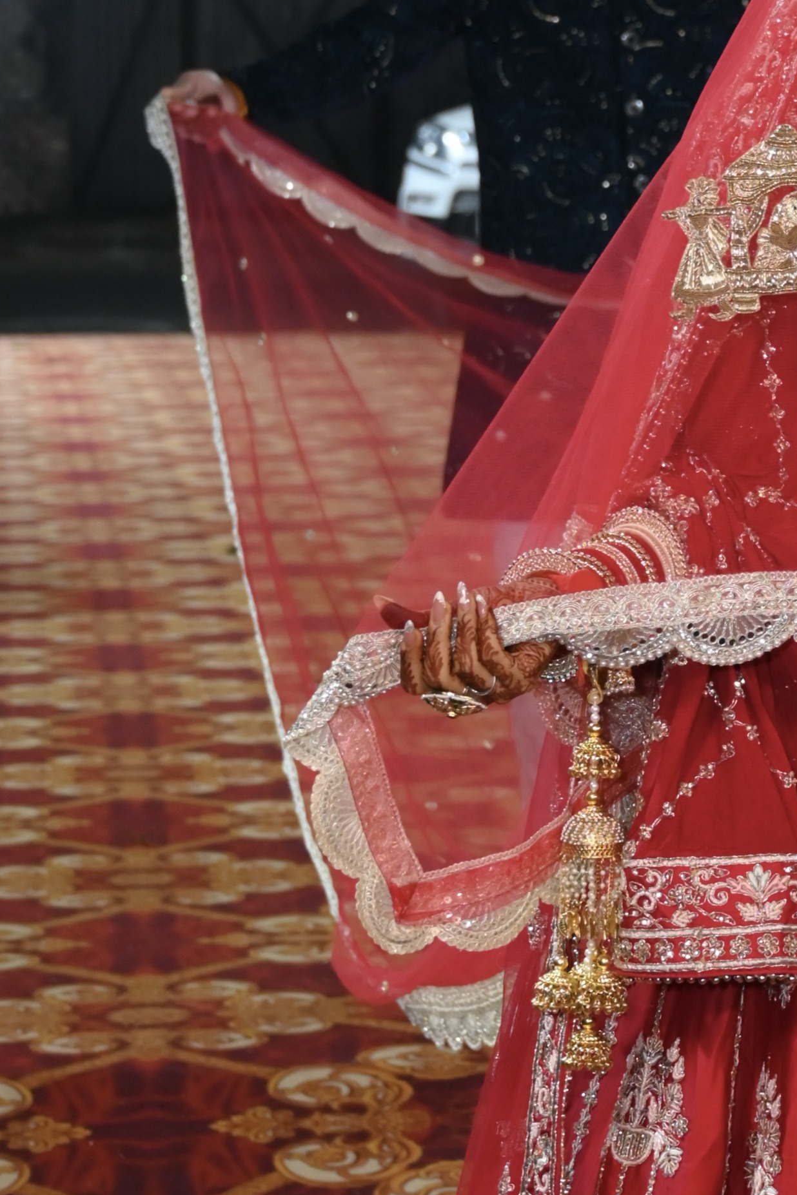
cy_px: 330
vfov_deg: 14.0
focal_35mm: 146
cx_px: 746
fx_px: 4848
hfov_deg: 9.4
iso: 1250
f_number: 4.5
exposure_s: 1/160
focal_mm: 45
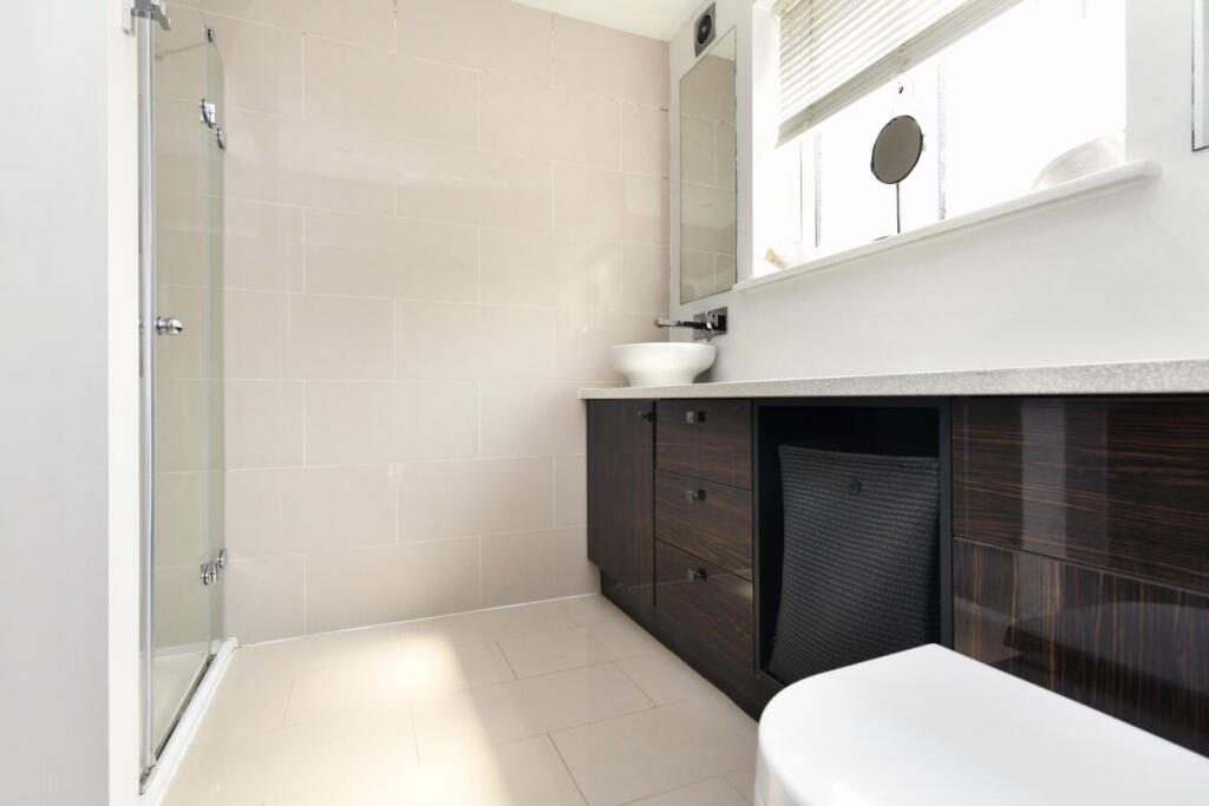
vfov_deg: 70.5
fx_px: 571
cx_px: 604
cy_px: 403
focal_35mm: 17
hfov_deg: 93.3
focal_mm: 17
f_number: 8
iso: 640
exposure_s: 1/100
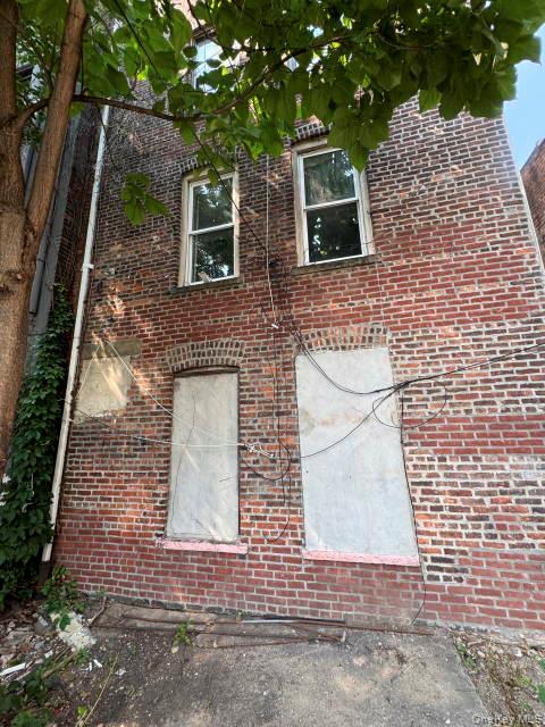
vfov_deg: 102.1
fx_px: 294
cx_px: 272
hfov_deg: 85.7
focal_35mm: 14
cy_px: 364
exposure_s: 1/123
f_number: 2.2
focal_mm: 2.22
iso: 40
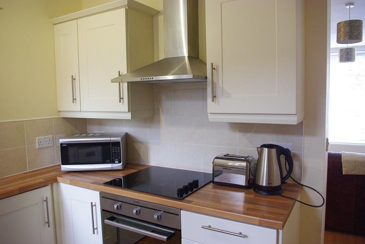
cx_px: 182
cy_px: 122
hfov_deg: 67.3
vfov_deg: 48.1
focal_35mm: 27
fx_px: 274
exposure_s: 1/20
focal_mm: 18
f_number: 5.6
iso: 800
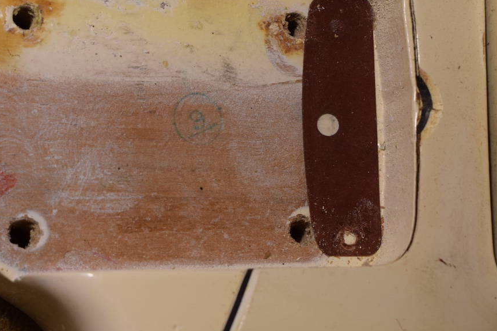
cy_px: 144
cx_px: 250
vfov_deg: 11.4
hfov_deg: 17.1
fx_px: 1656
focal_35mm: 120
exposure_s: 1/160
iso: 400
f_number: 8
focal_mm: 46
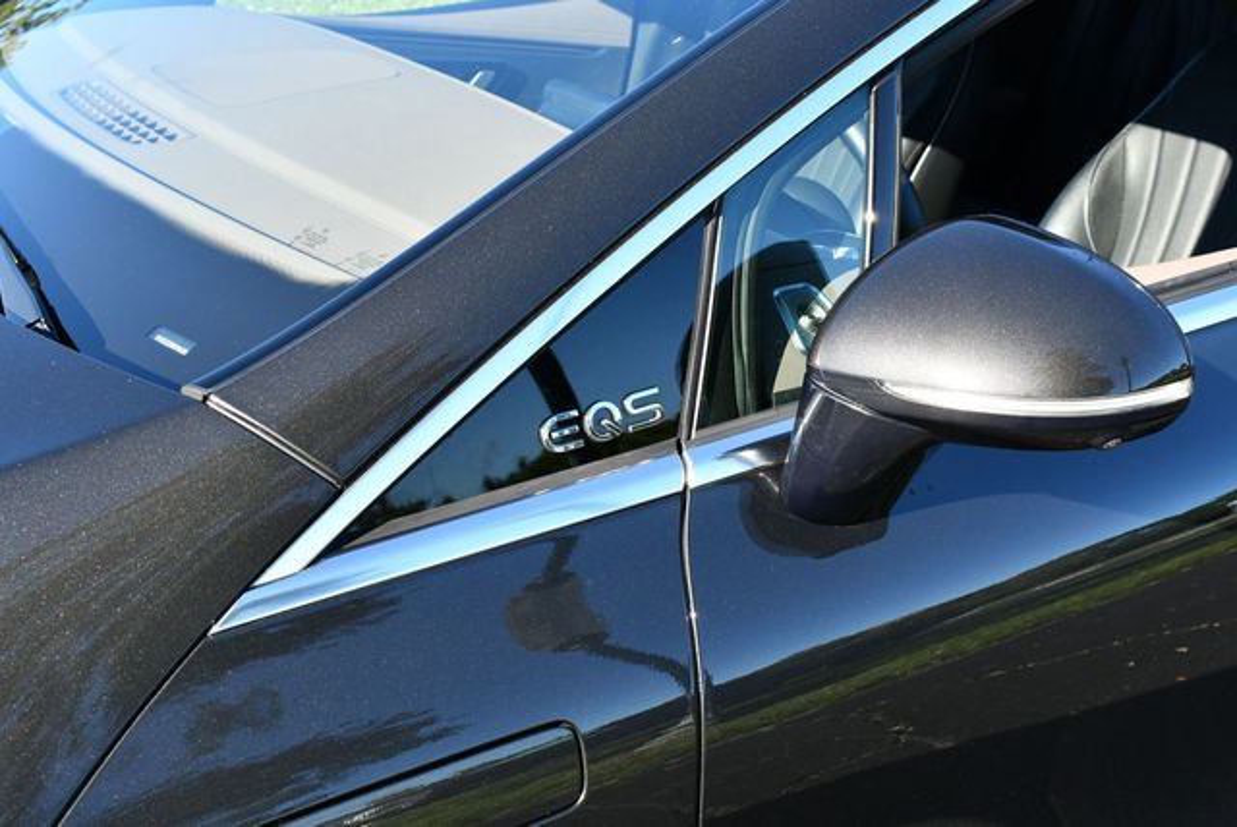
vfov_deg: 27.0
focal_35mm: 50
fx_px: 1720
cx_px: 618
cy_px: 414
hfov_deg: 39.6
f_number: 5.6
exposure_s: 1/250
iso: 200
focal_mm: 25
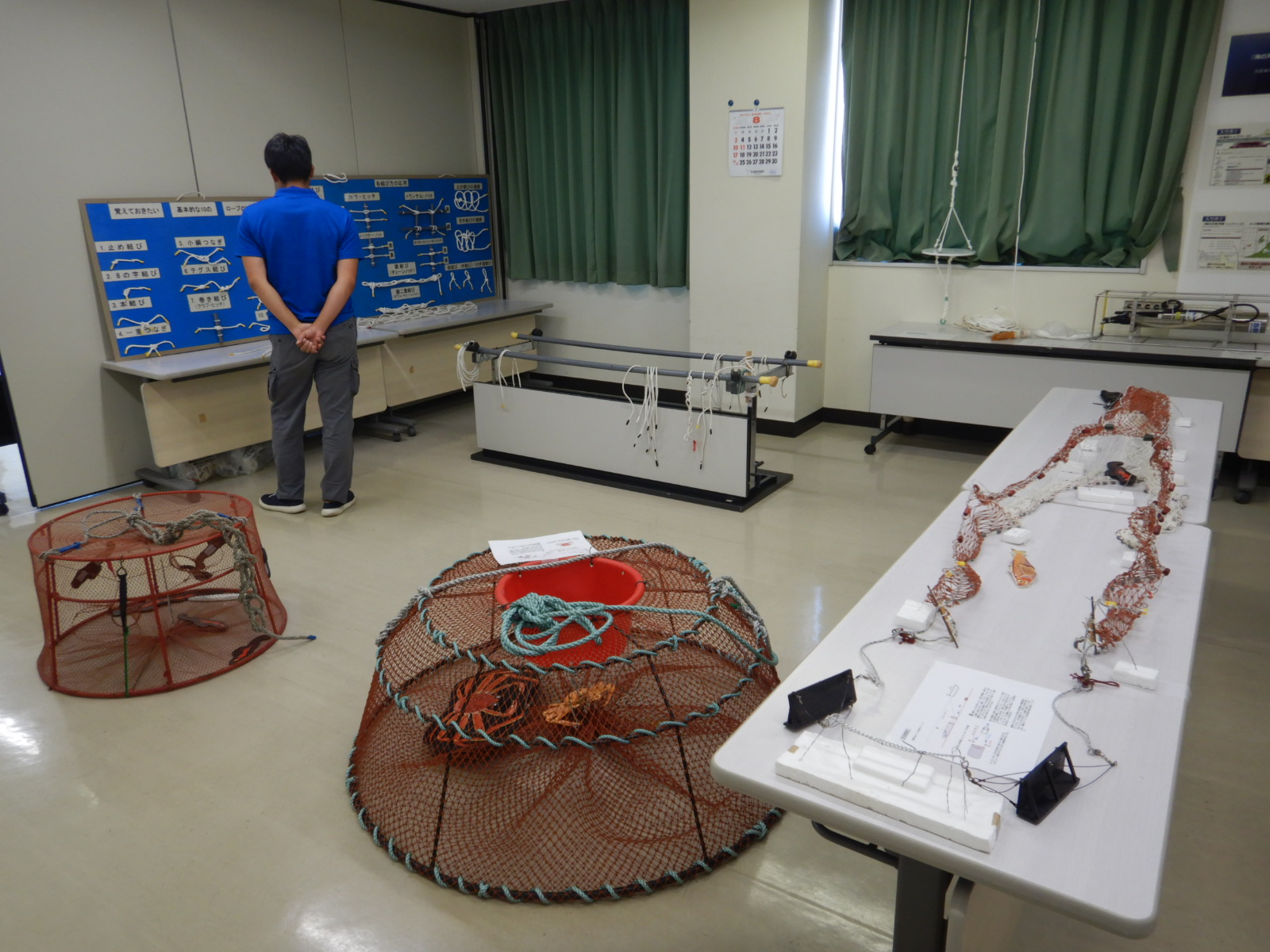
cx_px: 635
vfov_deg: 56.8
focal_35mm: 24
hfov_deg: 71.6
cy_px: 476
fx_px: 881
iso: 125
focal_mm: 4.3
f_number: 2.8
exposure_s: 1/50
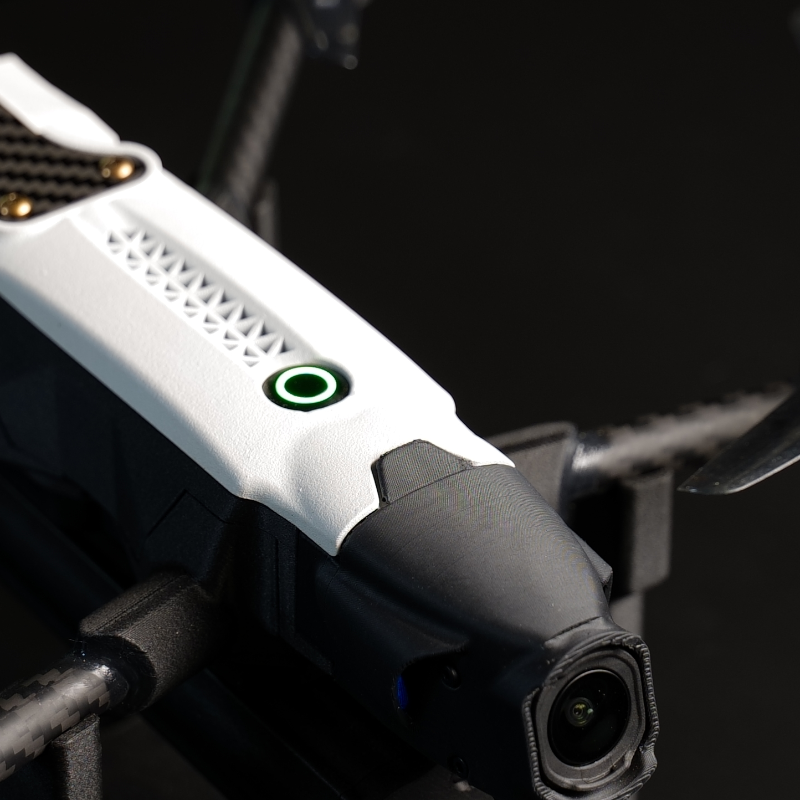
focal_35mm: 166
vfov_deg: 10.5
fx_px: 4340
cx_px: 391
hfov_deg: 10.5
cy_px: 505
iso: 80
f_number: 3.2
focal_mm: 47
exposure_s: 1/15
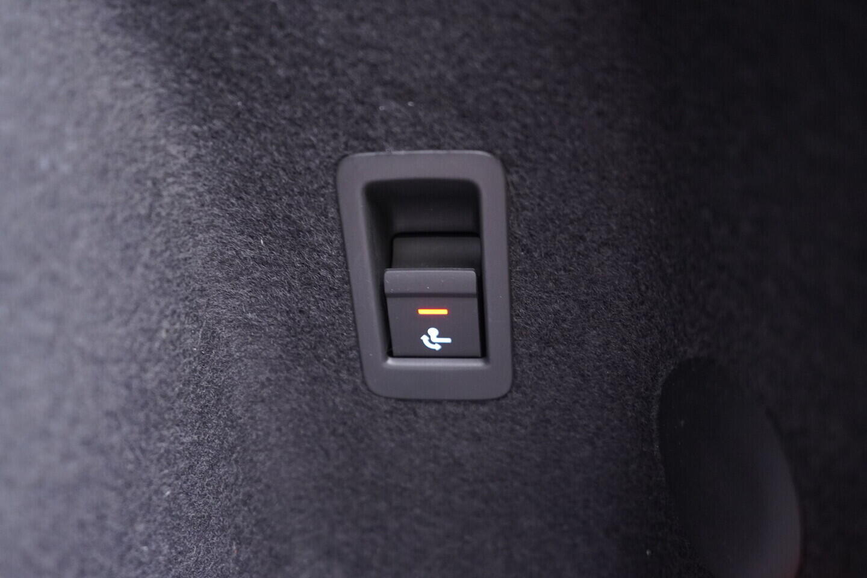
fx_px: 867
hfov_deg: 53.1
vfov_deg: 36.9
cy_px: 289
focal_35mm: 36
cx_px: 434
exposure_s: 1/40
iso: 1600
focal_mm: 24
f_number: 2.8
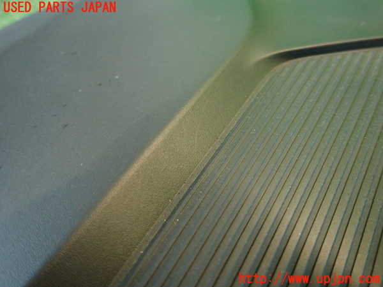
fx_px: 277
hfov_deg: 69.4
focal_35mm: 25
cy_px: 144
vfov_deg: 54.9
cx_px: 192
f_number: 2
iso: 320
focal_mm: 4.5
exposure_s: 1/30
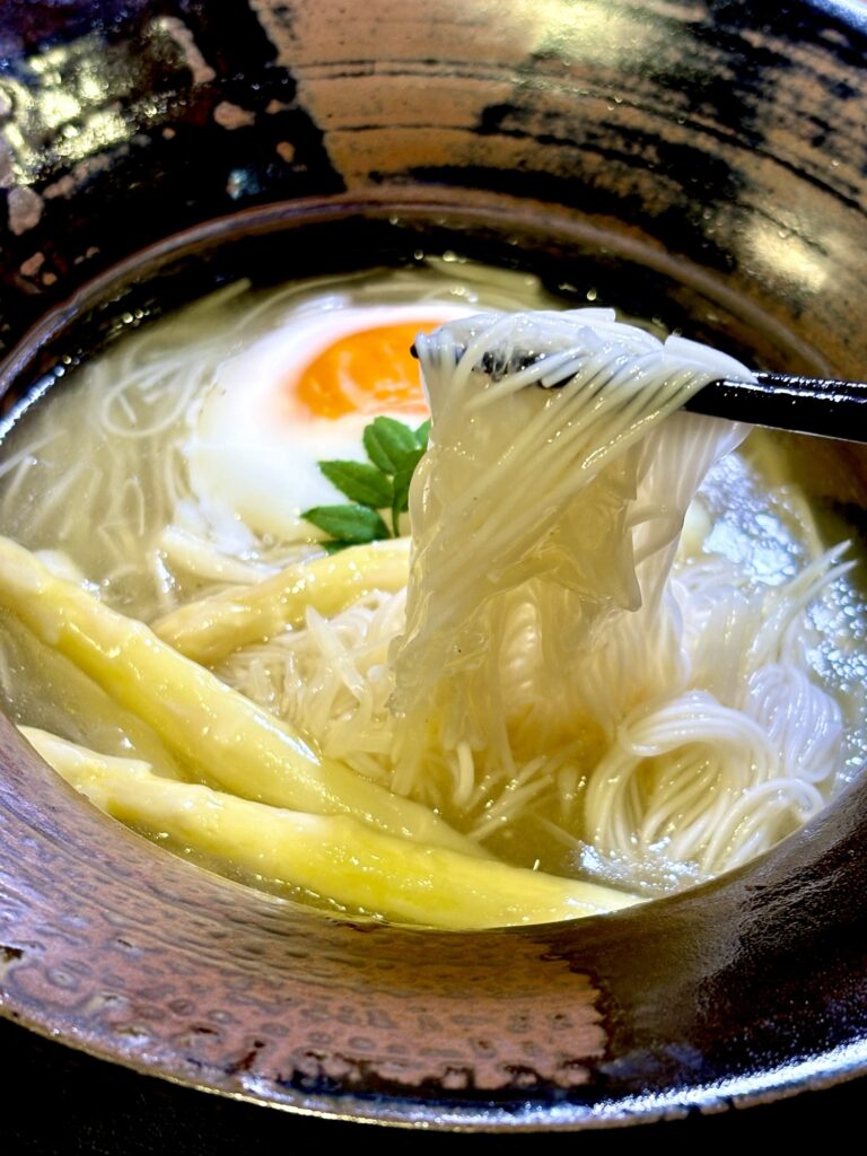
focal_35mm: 52
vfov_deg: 36.8
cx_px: 434
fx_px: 1737
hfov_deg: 28.0
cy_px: 578
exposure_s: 1/60
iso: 50
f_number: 1.6
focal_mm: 5.96
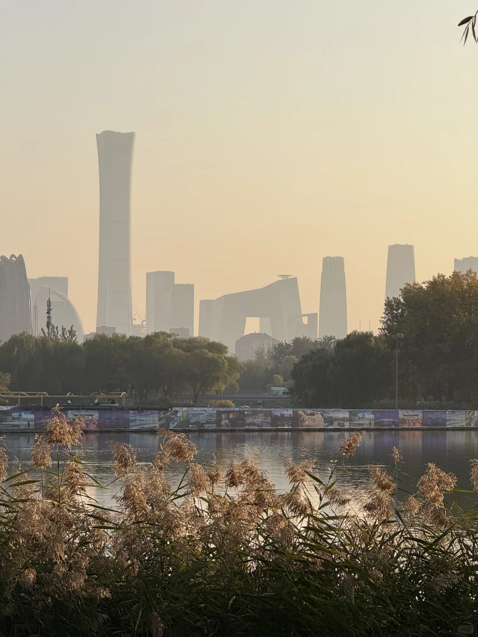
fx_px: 2209
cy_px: 318
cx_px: 239
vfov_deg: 16.4
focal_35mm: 120
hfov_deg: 12.3
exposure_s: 1/1248
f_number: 2.8
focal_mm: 15.66
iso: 50
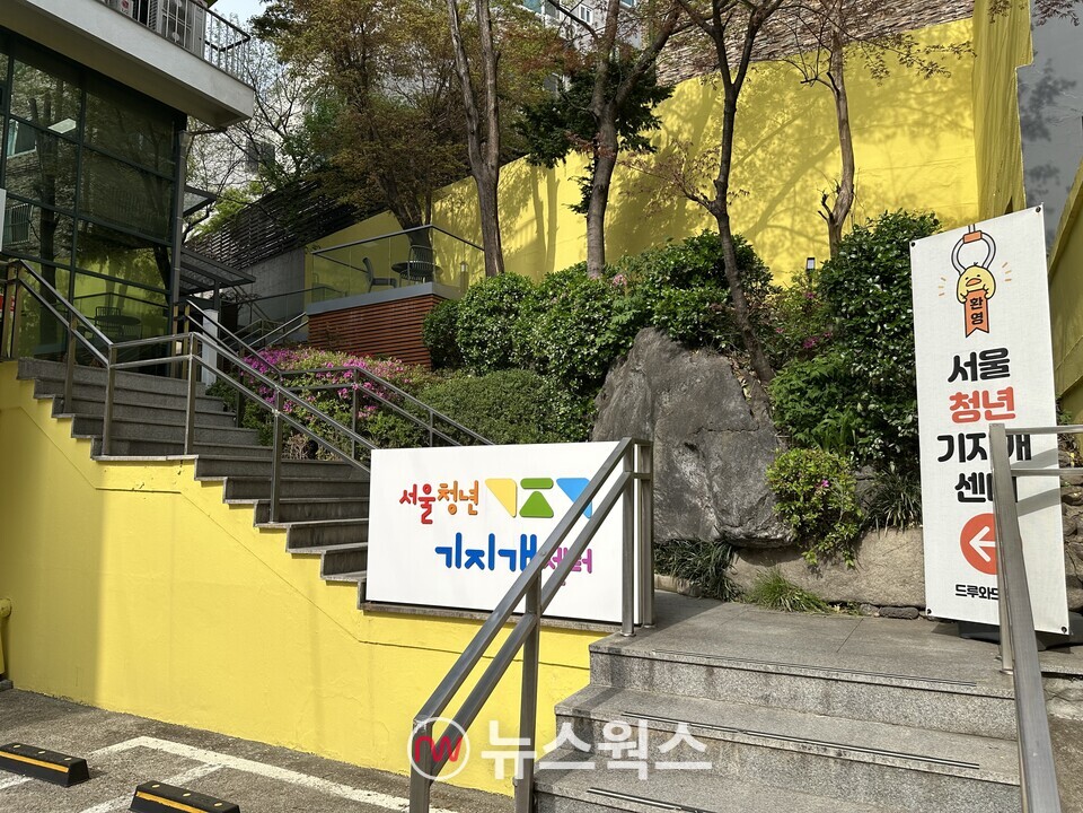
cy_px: 406
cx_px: 542
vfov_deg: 56.8
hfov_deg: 71.6
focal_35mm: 24
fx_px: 751
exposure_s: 1/3597
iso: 80
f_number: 1.78
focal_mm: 6.86
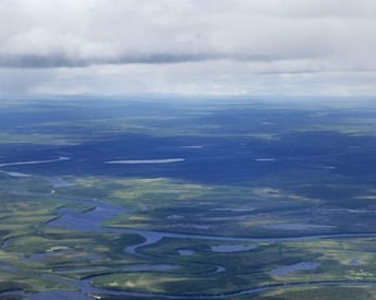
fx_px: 957
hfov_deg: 22.2
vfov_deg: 17.9
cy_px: 151
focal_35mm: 86
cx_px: 158
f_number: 5
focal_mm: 50
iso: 100
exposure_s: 1/750
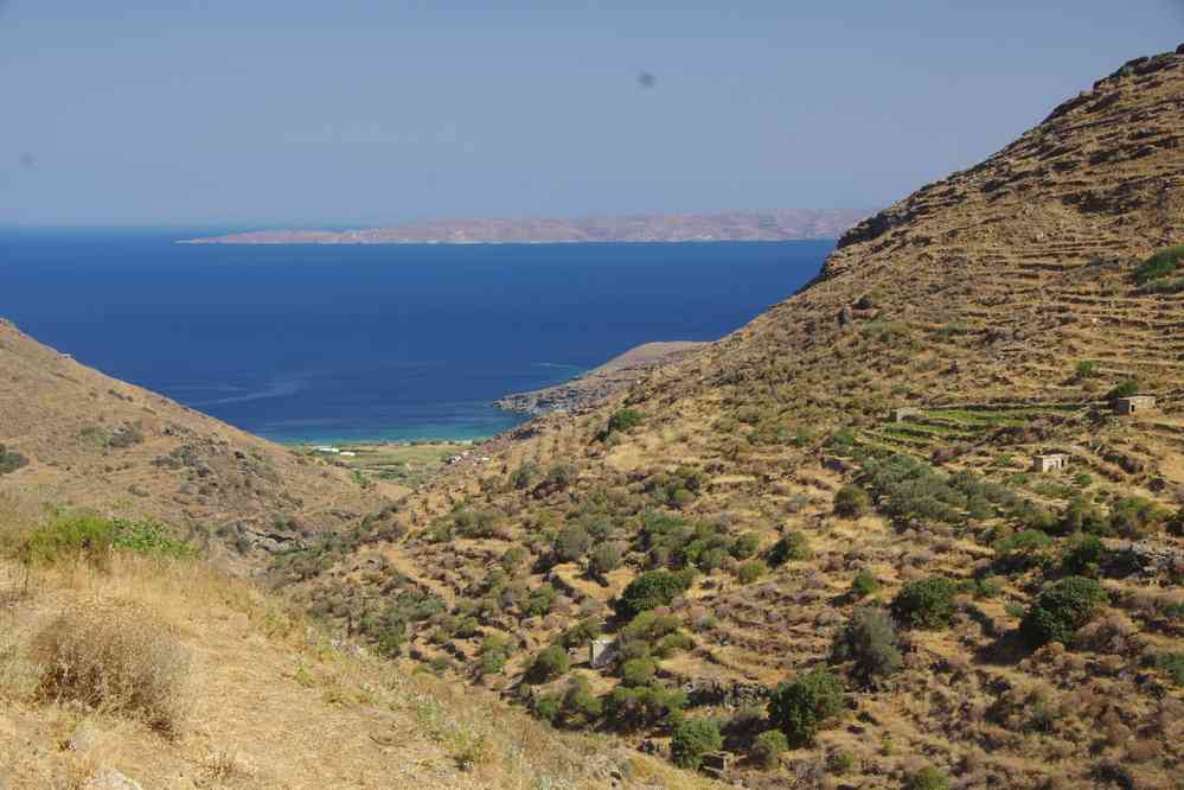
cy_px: 395
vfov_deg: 23.3
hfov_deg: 34.4
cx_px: 592
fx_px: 1914
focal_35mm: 58
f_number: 11
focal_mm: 38.8
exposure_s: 1/80
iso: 200
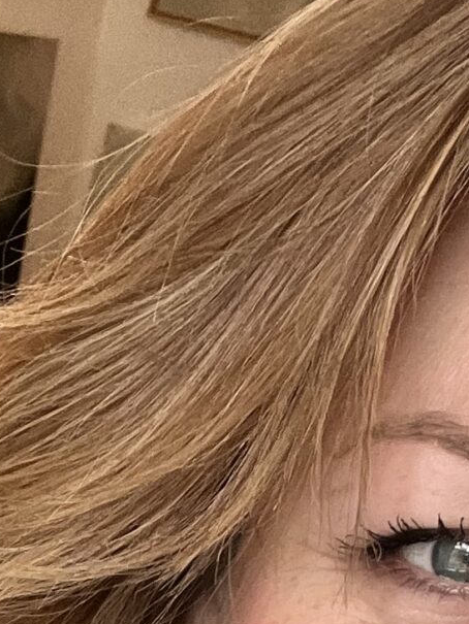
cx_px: -387
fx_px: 2293
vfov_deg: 13.8
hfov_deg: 10.9
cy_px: 1125
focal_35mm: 127
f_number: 2.2
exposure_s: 1/100
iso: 80
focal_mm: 2.71
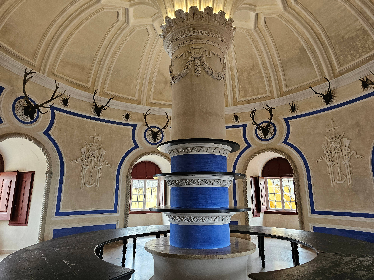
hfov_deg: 73.9
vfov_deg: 58.9
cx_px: 187
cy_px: 140
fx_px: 248
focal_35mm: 23
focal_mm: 6.3
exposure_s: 1/120
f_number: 1.7
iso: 250
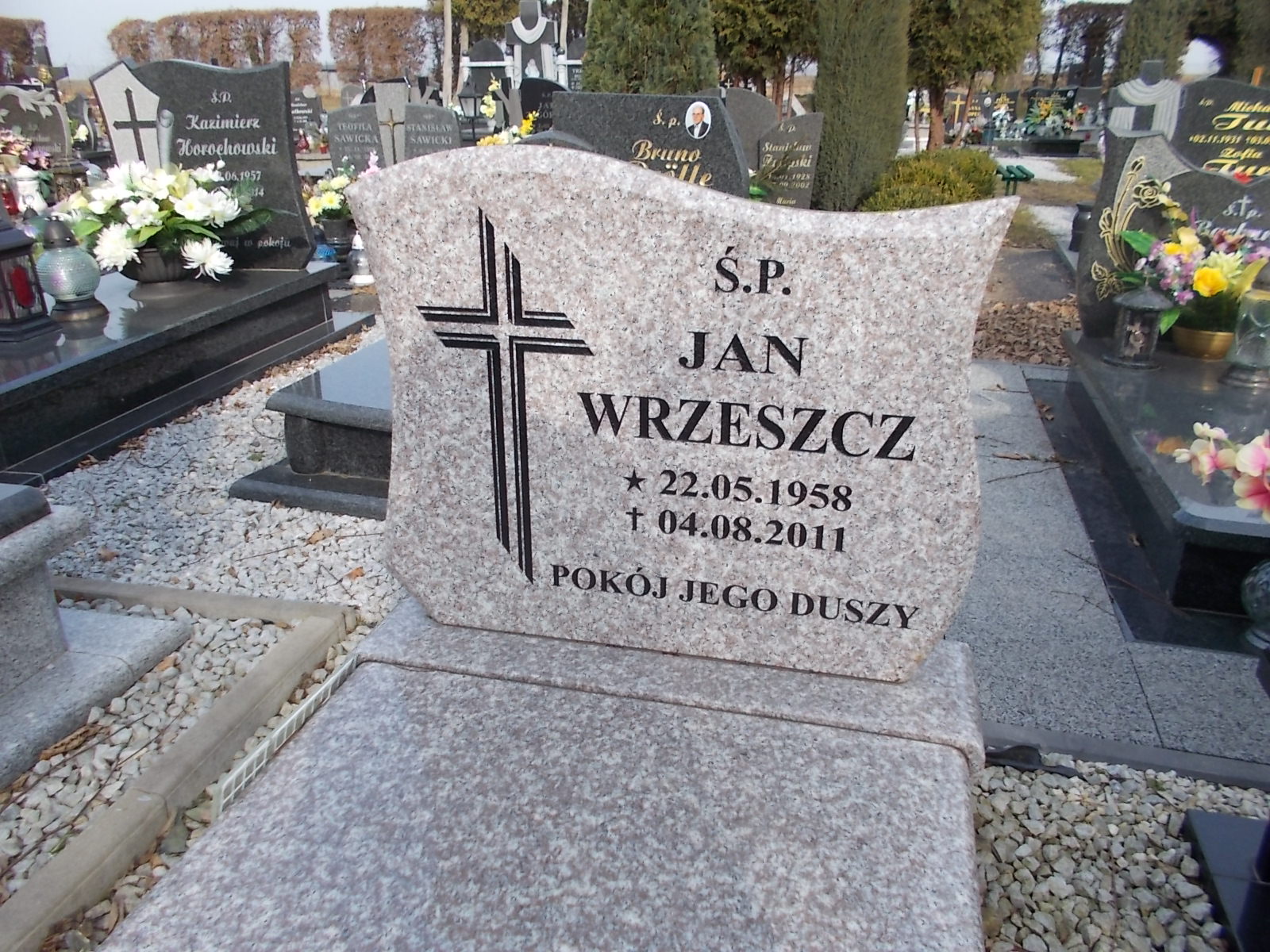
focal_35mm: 26
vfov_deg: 53.1
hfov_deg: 67.3
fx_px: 954
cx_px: 635
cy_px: 476
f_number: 3.2
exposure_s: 1/400
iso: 80
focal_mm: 4.6
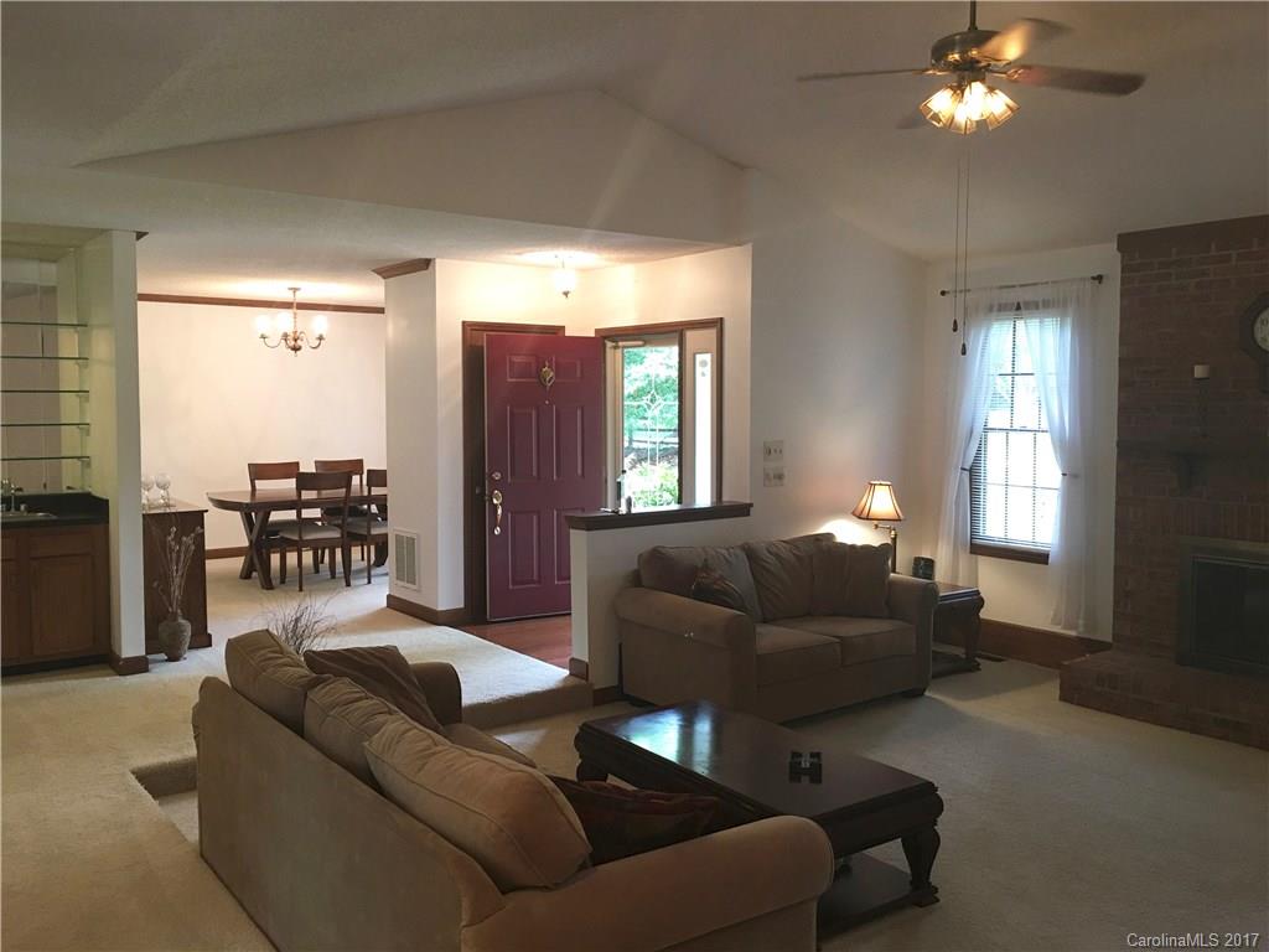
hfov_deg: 61.7
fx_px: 1063
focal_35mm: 29
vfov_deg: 48.2
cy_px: 476
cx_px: 634
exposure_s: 1/15
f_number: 2.2
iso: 40
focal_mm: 4.15
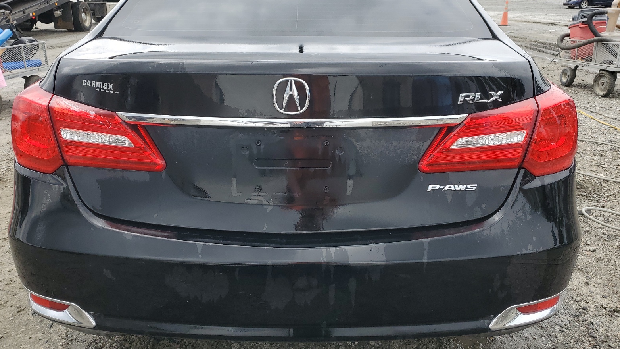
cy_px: 159
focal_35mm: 29
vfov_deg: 40.1
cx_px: 307
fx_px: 477
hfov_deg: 66.1
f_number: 1.5
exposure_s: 1/1250
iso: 50
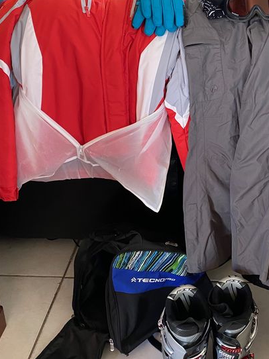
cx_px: 234
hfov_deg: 29.2
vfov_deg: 39.1
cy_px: 113
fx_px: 498
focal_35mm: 48
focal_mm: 4.25
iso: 160
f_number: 1.8
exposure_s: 1/60
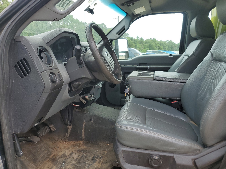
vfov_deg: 53.1
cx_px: 113
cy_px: 84
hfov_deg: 67.3
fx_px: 170
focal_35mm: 26
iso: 50
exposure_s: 1/714
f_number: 1.5
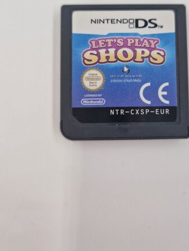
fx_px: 240
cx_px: 126
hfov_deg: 42.4
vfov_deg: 53.6
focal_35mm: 33
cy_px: 73
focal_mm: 5.4
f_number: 1.8
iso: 64
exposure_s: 1/100
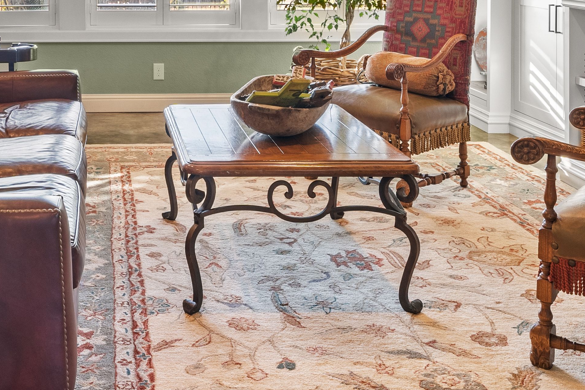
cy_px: -98
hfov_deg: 35.4
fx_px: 877
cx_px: 100
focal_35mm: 54
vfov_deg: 22.7
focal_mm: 12
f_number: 8
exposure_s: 1/8
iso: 100
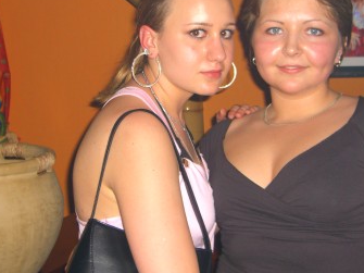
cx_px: 173
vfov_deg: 21.5
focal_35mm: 68
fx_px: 715
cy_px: 100
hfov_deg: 28.6
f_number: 2.8
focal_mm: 7.9
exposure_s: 1/60
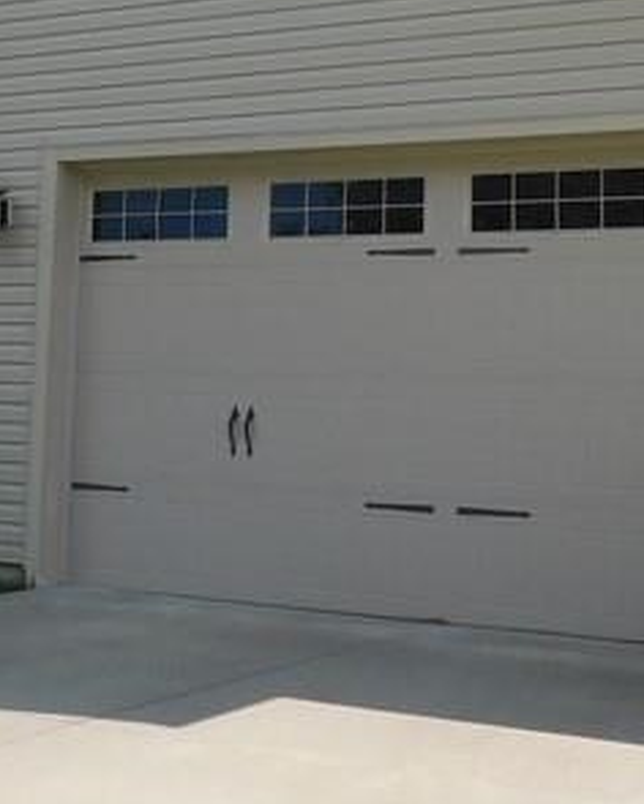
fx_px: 1858
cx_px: 166
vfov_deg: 23.8
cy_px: 90
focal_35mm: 78
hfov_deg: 19.5
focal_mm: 4
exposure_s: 1/400
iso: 125
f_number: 6
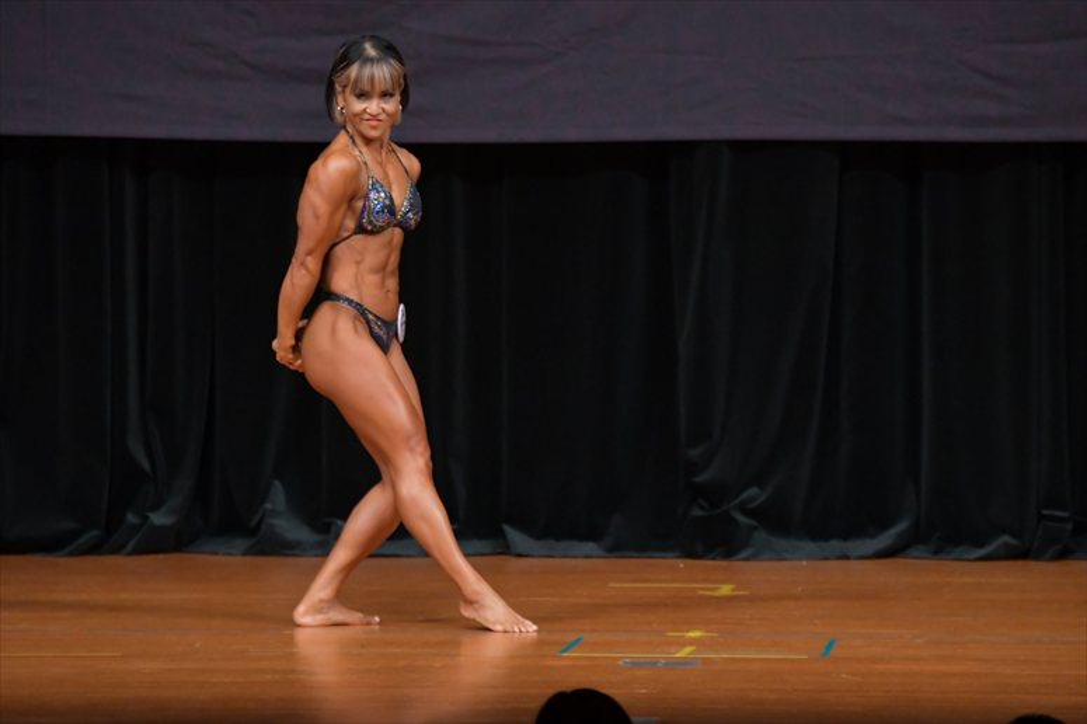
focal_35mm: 345
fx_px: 10412
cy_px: 362
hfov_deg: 6.0
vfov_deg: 4.0
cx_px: 544
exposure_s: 1/400
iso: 4000
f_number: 5.6
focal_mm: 230
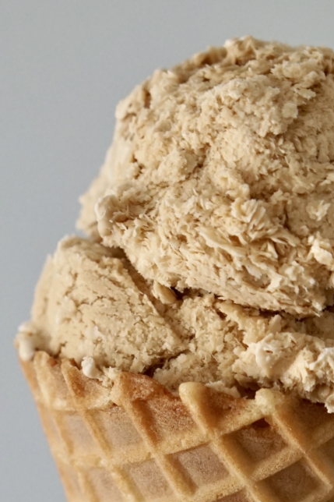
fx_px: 2492
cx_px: 274
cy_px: 425
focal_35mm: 179
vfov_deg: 11.4
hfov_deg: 7.7
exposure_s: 1/80
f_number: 4
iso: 1000
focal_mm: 50
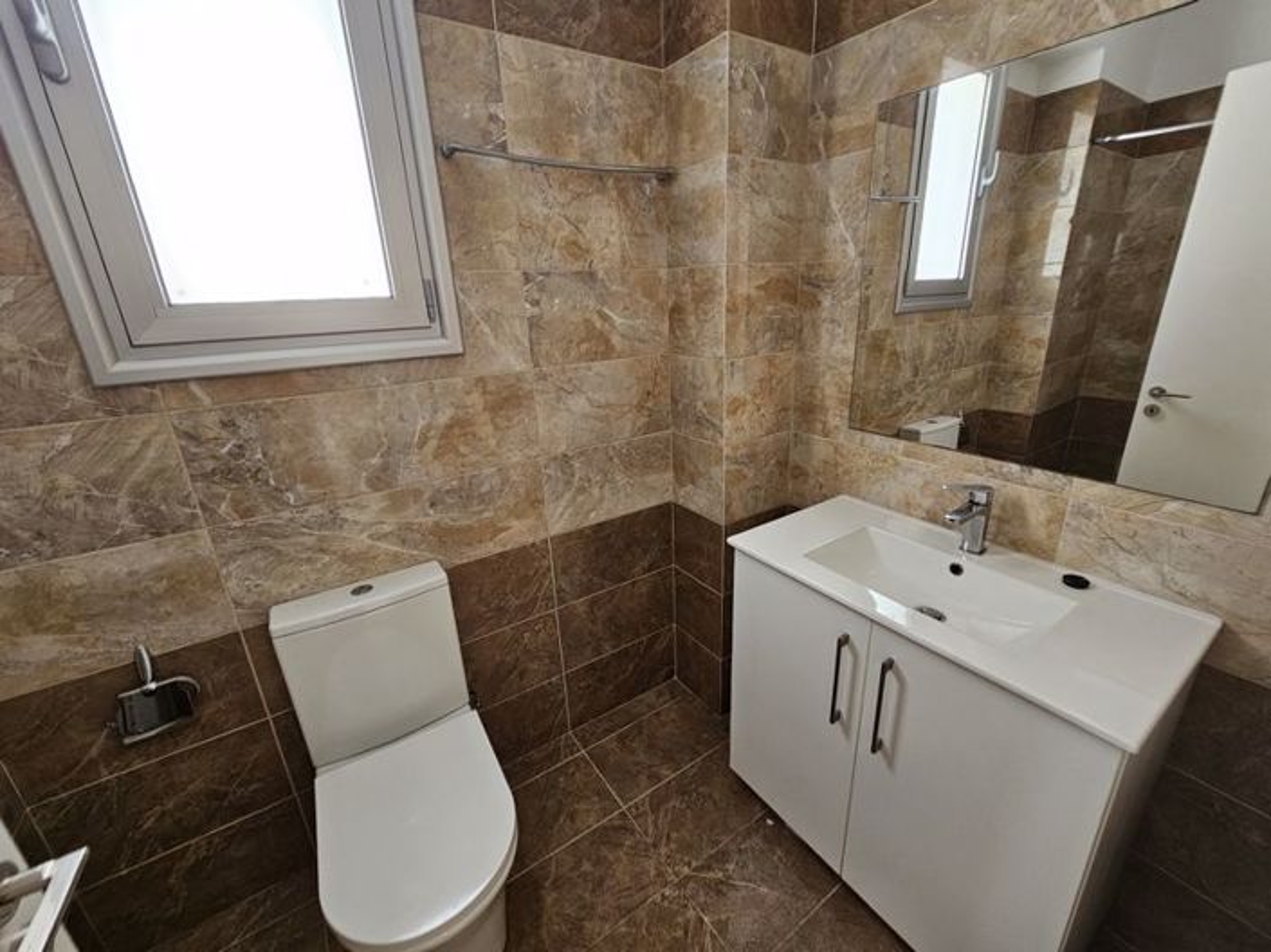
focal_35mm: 13
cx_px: 636
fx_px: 477
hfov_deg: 106.2
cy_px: 476
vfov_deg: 89.9
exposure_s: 1/50
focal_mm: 2.2
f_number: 2.2
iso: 80
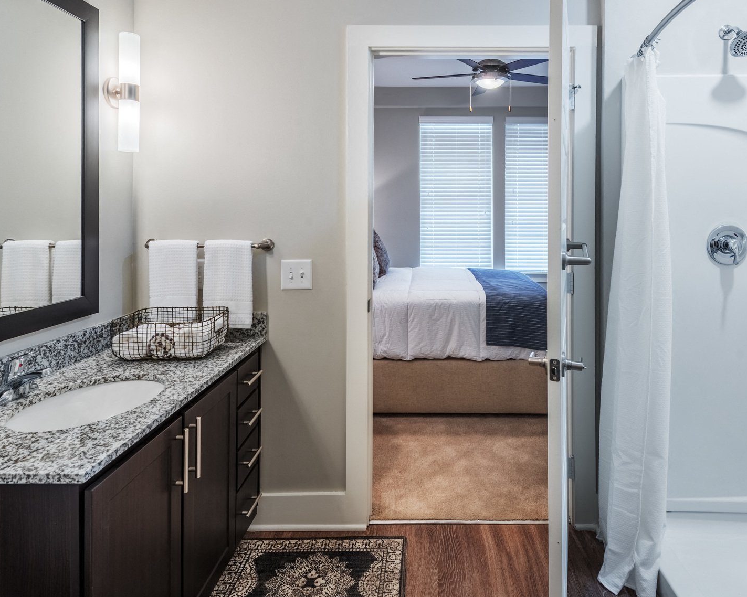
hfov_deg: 83.3
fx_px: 420
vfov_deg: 70.8
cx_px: 361
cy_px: 285
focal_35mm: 19
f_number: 9
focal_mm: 16
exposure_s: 1/125
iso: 200
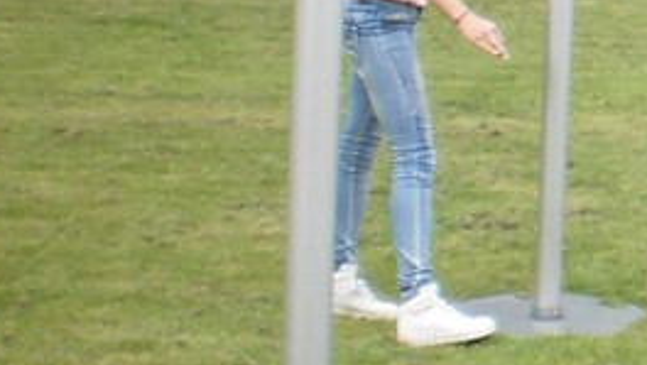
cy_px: -142
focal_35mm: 152
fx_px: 2610
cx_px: 1220
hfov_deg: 12.7
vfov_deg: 7.9
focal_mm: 6.3
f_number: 3.1
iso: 200
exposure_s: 1/640
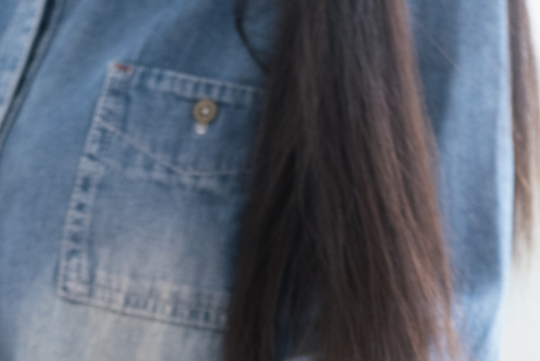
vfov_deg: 6.8
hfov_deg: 10.3
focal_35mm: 200
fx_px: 3003
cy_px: 512
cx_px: 163
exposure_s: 1/60
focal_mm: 35
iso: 320
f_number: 2
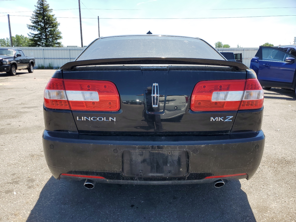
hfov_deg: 67.3
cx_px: 148
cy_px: 111
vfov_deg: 53.1
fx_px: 222
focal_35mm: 26
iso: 50
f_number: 1.5
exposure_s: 1/1429
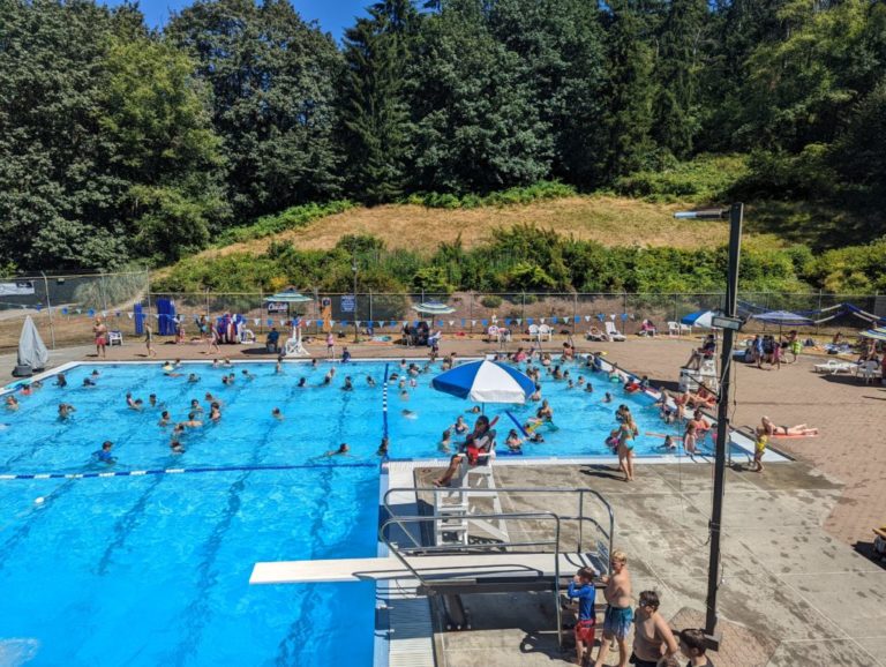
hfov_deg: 71.5
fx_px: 615
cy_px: 334
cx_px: 443
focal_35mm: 24
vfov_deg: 56.9
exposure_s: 1/3650
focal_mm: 6.81
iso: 40
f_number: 1.85
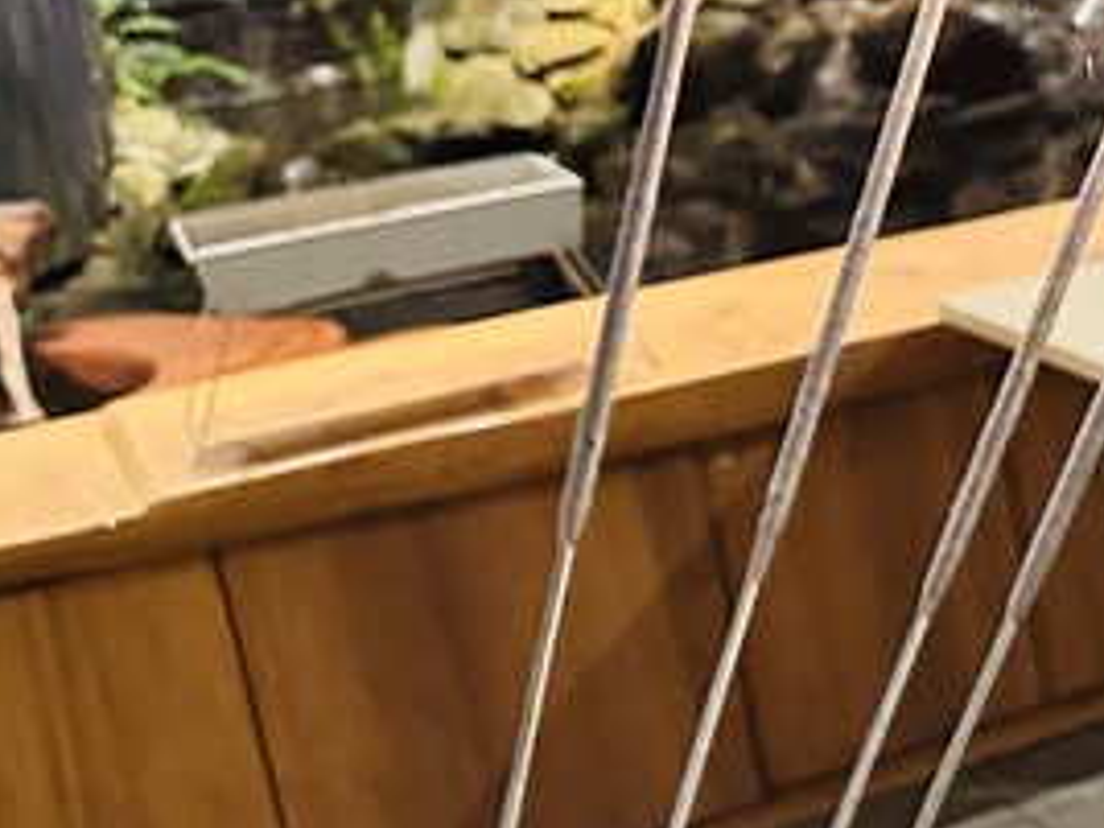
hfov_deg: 21.8
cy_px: 303
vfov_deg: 19.3
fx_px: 2424
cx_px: 1602
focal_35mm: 76
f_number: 1.78
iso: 1000
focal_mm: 6.86
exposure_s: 1/40
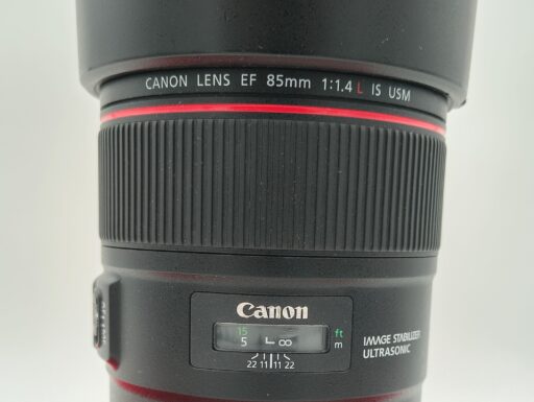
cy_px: 201
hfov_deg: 71.5
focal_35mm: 24
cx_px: 267
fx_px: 371
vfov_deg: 56.9
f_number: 1.8
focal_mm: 5.56
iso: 100
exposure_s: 1/215
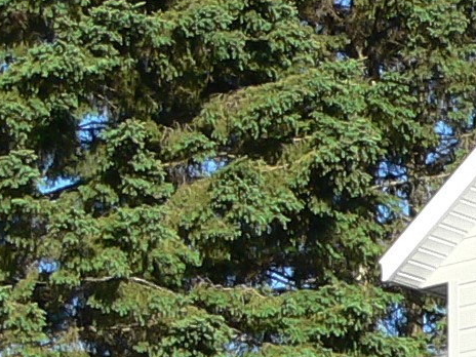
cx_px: 849
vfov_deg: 8.3
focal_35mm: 175
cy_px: 573
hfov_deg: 10.6
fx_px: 2406
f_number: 4
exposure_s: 1/320
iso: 80
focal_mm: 6
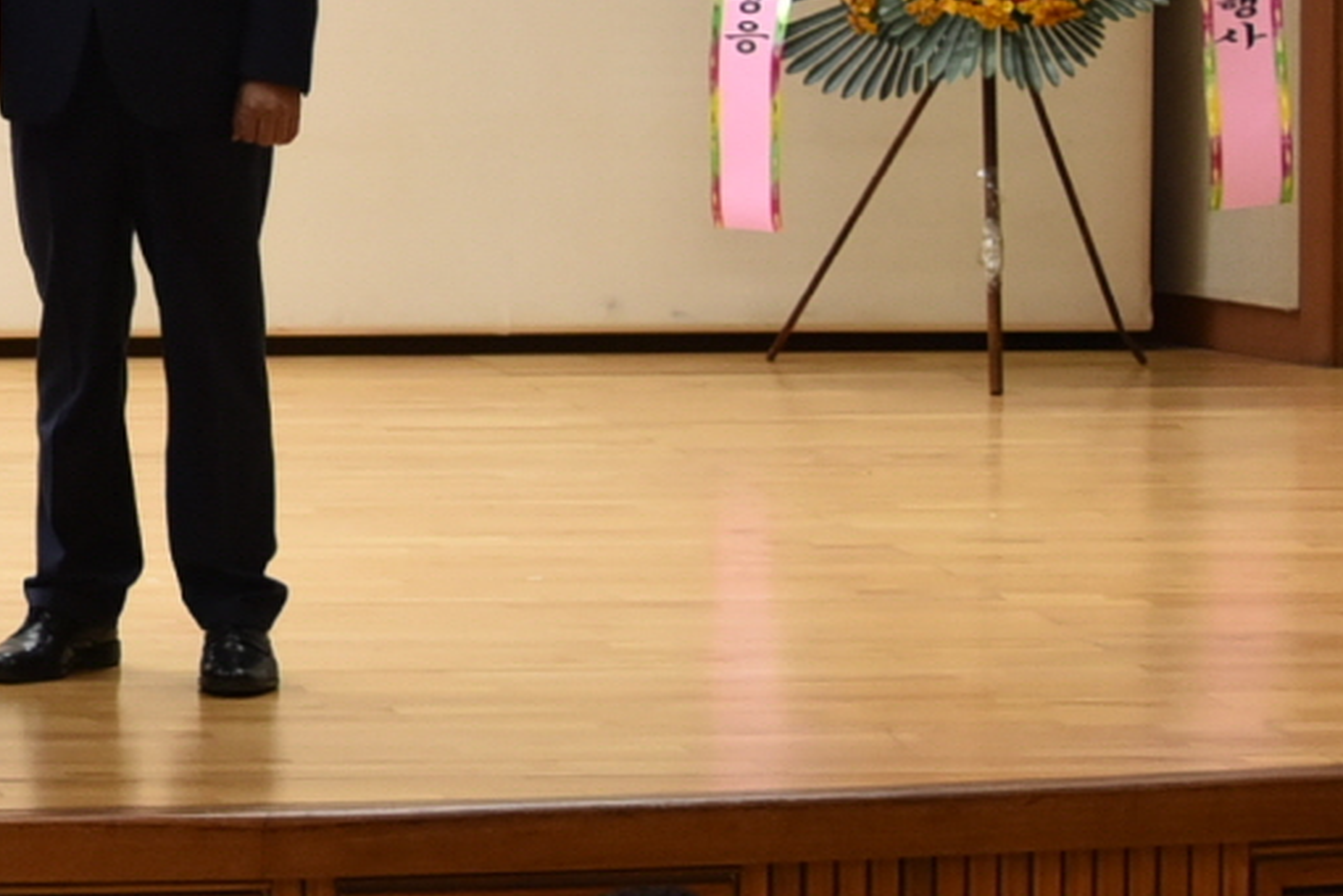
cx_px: -1382
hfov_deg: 9.3
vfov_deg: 6.6
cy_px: -307
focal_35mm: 207
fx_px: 7722
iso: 800
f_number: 4
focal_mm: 44
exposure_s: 1/100
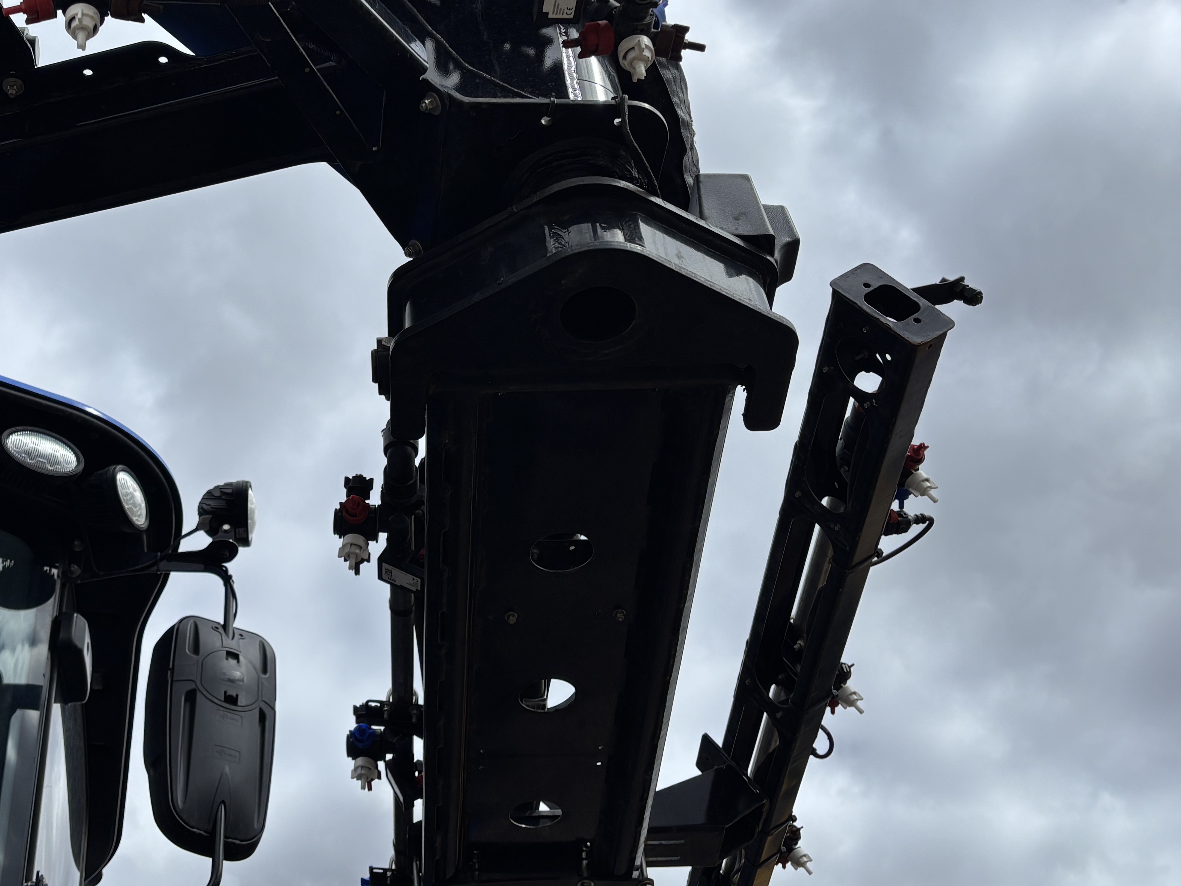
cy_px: 322
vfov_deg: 30.7
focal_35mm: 47
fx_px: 1604
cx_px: 319
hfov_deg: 39.5
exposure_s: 1/7194
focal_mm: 5.96
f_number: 1.6
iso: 50
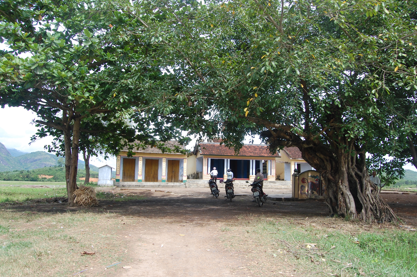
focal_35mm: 30
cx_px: 211
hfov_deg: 62.8
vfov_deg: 44.2
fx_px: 342
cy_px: 141
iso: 200
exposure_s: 1/200
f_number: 7.1
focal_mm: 19
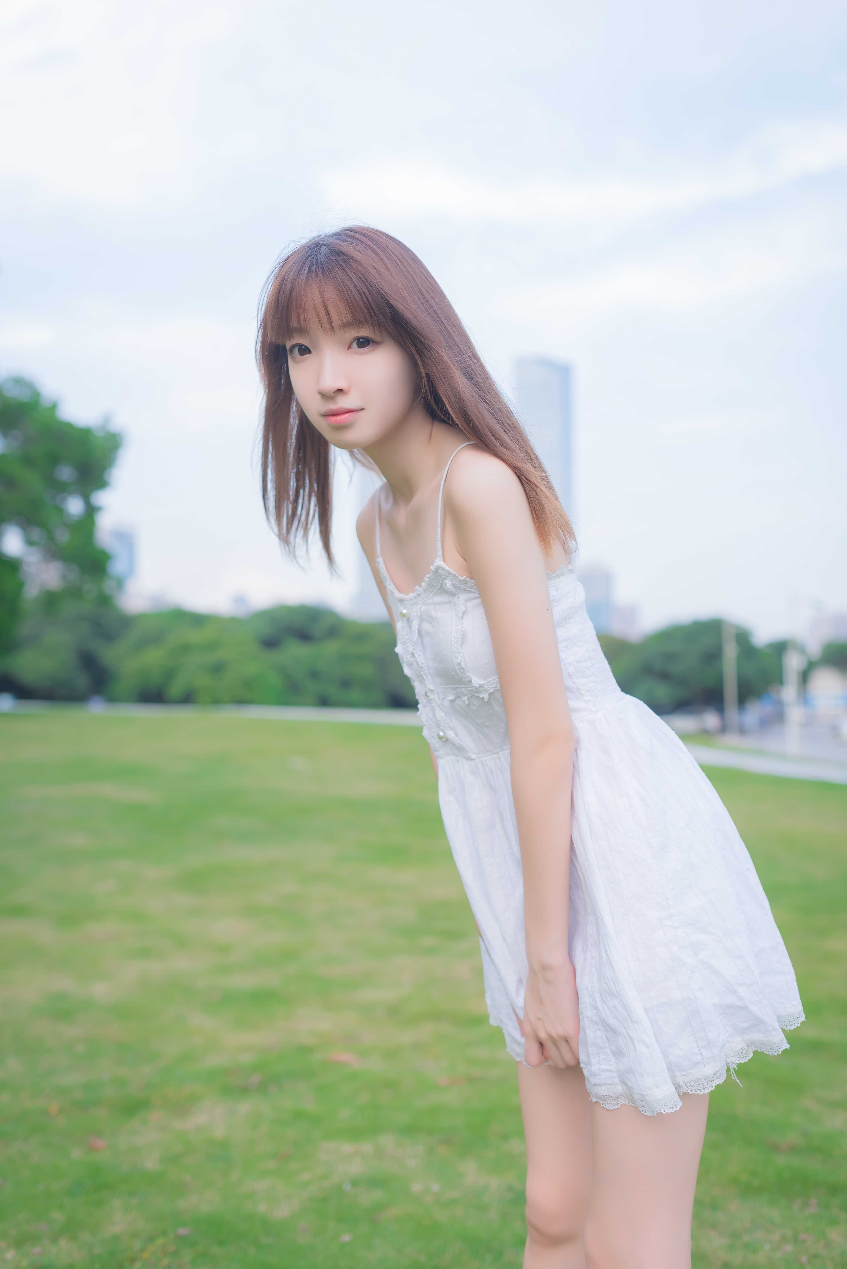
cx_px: 424
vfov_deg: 54.4
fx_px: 1234
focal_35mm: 35
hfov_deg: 37.9
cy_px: 634
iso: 160
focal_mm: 35
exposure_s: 1/800
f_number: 2.2
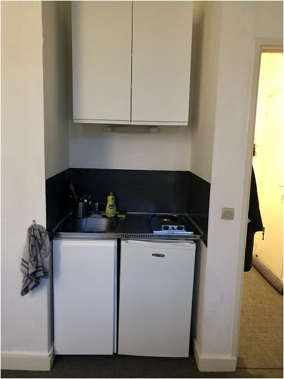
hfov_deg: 49.7
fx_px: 306
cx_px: 142
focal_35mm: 28
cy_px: 190
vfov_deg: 63.4
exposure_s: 1/6
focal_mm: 3.99
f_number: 1.8
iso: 100
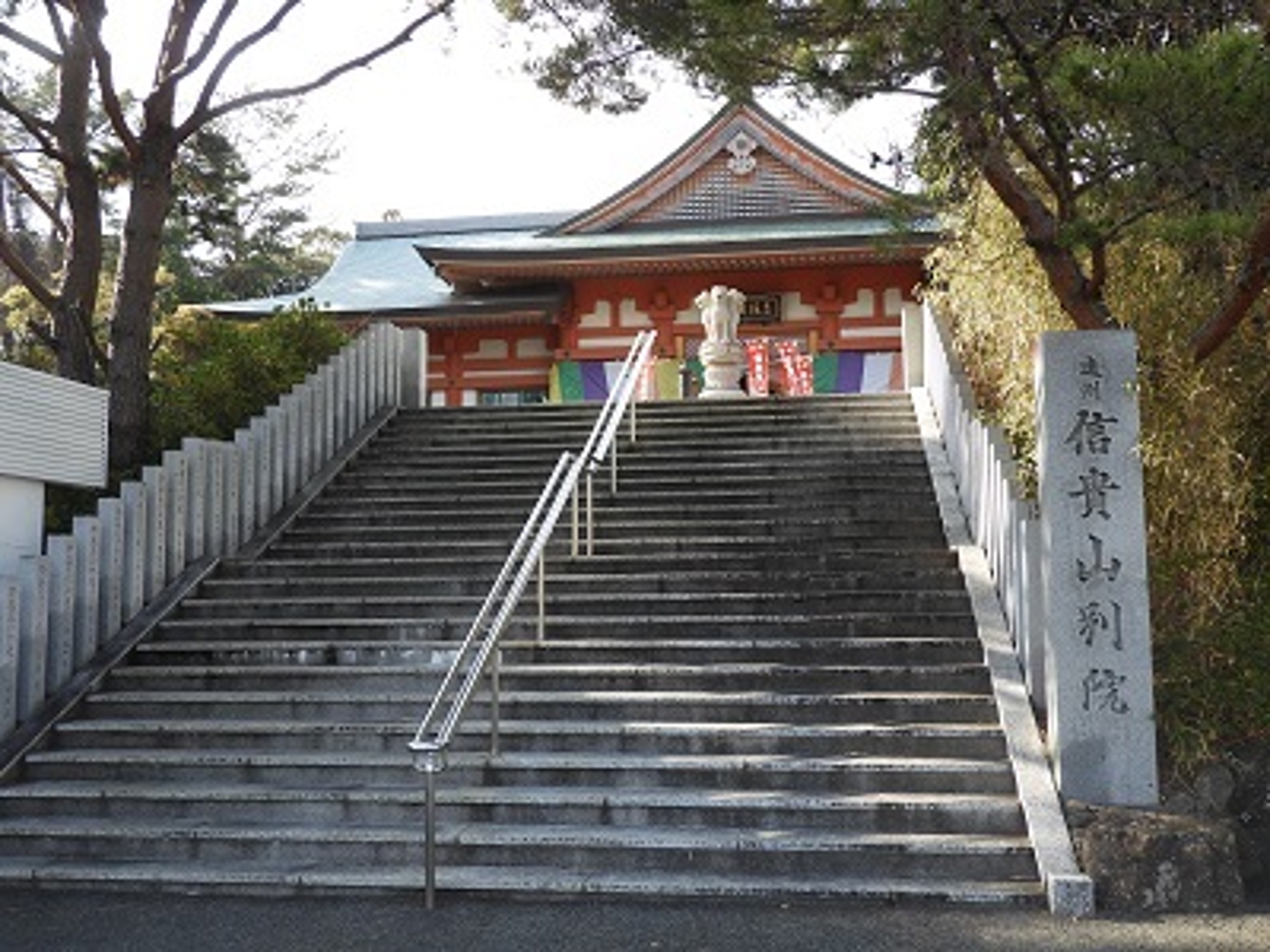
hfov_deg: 55.4
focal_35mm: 33
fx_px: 1211
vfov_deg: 42.9
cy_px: 476
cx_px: 635
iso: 100
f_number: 3.6
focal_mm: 5.9
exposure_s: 1/200
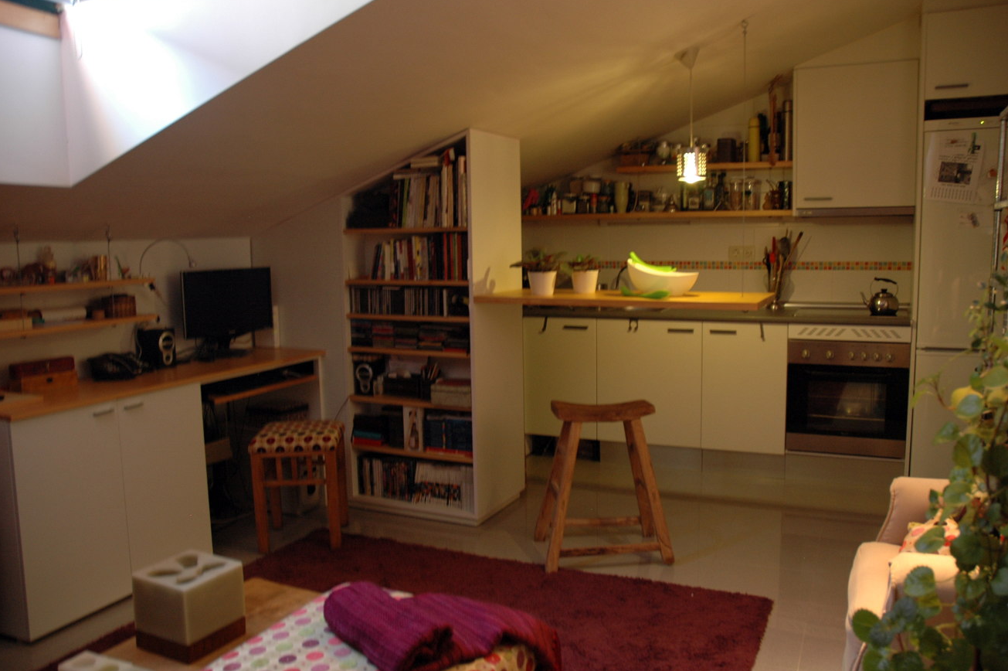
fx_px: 783
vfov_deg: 46.3
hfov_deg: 65.5
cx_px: 518
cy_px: 336
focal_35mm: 28
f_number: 4
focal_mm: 18
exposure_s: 1/8
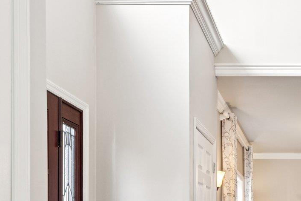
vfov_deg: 22.6
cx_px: 307
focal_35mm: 55
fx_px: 460
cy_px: 245
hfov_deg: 33.0
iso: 320
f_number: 8
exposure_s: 1/13
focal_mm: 19
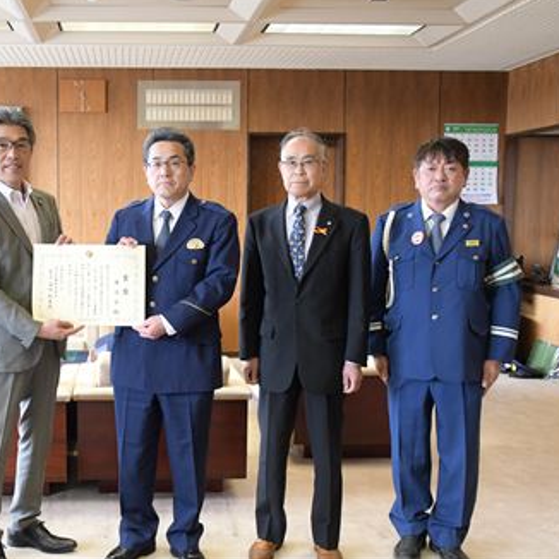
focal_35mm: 43
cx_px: 159
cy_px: 275
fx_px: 786
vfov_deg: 39.2
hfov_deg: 38.4
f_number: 6.3
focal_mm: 22
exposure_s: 1/160
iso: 2500
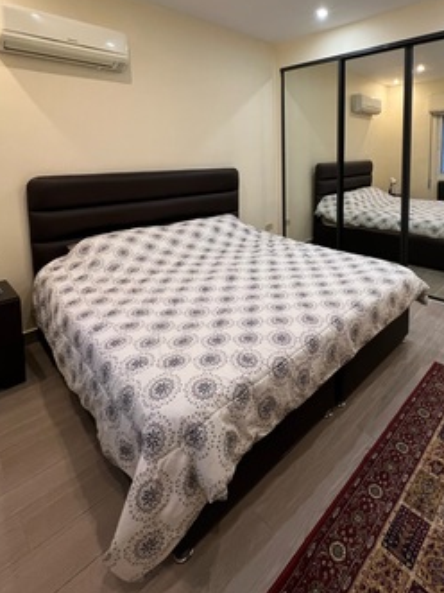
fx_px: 308
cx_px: 298
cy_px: 186
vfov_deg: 84.0
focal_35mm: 18
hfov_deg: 69.4
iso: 160
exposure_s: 1/50
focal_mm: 1.57
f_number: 1.8
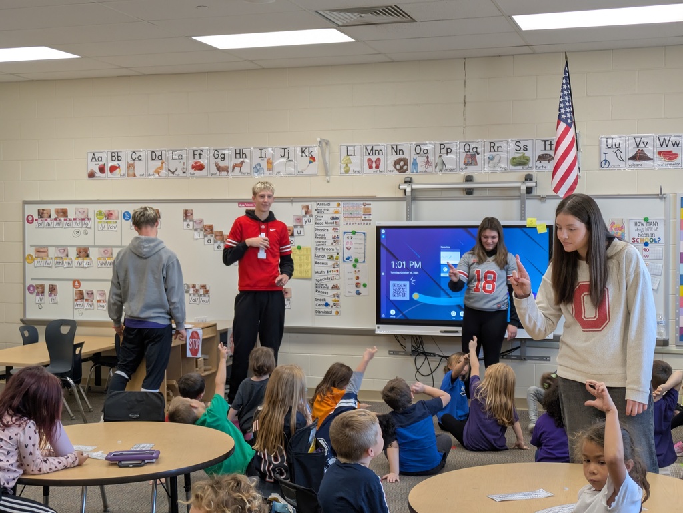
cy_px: 256
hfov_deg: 37.5
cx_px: 342
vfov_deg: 28.6
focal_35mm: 51
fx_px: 1007
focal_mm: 5.43
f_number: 1.89
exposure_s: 1/60
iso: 101
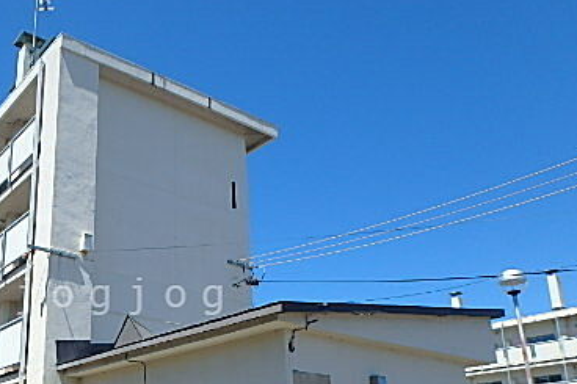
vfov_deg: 34.2
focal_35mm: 38
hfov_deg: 48.2
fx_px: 609
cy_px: 296
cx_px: 124
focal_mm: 3.7
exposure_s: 1/1000
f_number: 3.5
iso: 125
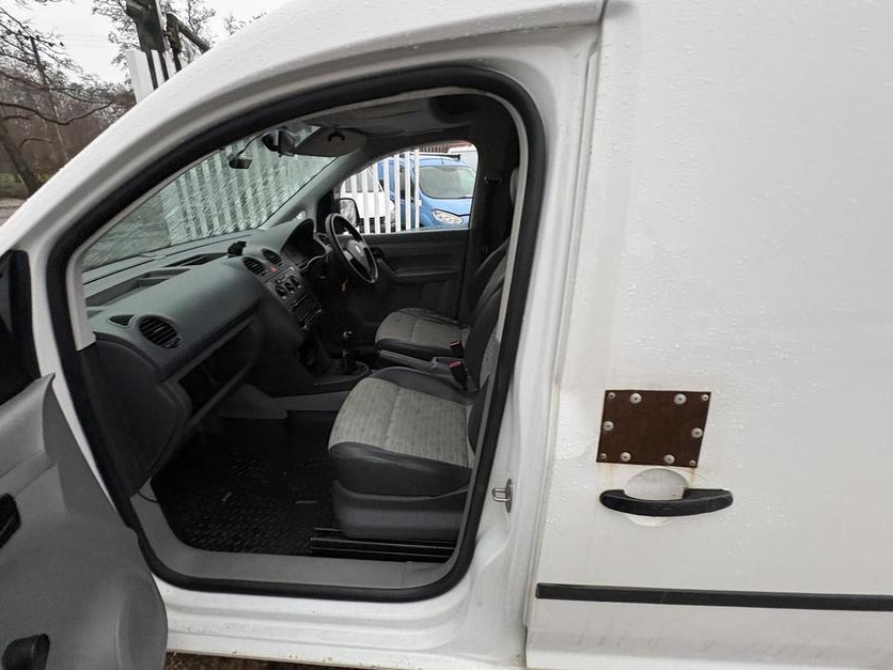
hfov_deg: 98.1
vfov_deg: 81.7
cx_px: 424
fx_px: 387
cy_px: 324
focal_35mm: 15
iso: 250
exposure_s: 1/92
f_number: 2.2
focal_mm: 2.22
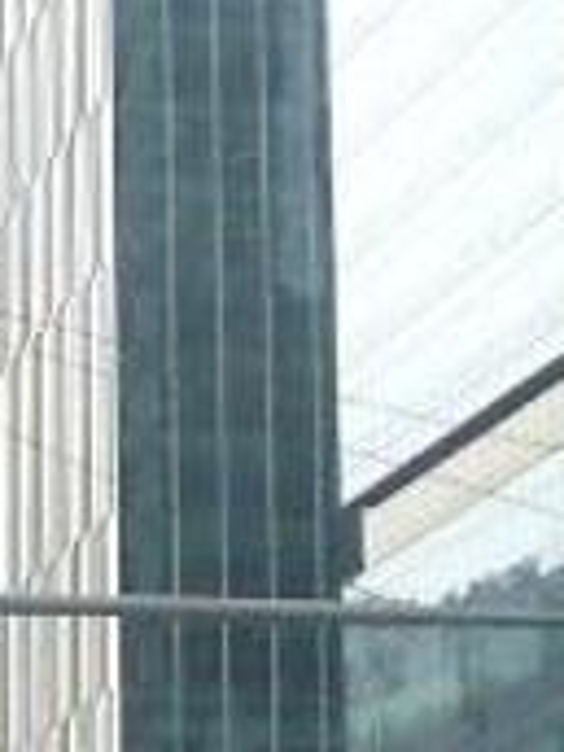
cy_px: 573
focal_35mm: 204
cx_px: -433
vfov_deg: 9.7
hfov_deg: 7.1
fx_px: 4432
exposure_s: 1/500
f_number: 4.3
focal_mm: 5.8
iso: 50
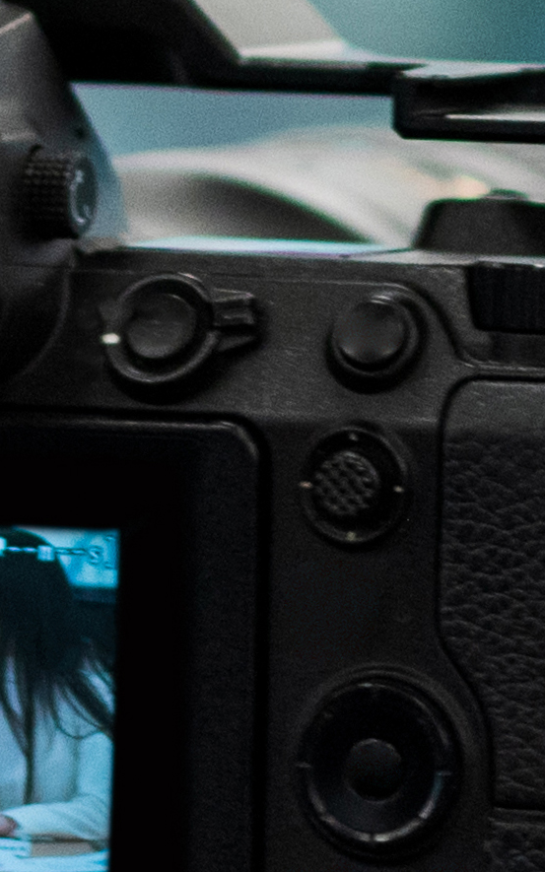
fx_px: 17137
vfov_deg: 2.9
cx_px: 275
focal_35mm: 721
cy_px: -1290
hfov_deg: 1.8
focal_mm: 85
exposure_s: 1/320
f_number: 2.5
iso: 500
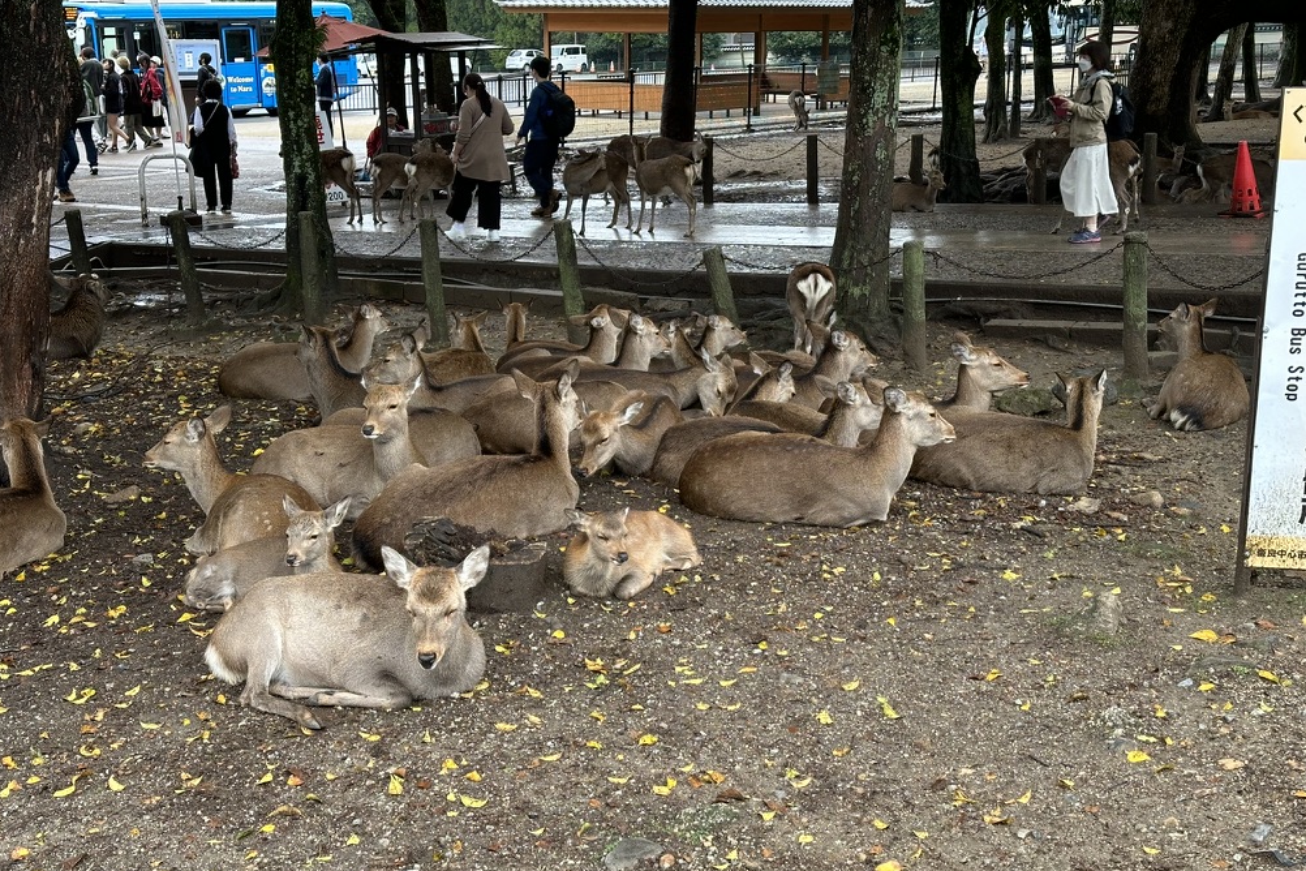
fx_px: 1850
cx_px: 662
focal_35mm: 51
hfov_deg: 38.9
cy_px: 469
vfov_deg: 26.5
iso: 50
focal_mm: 6.86
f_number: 1.78
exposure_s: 1/129
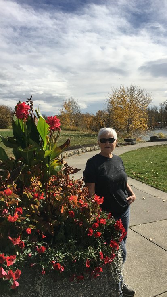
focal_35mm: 33
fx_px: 260
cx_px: 91
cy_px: 149
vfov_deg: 59.5
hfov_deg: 35.6
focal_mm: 4.15
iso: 25
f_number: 2.2
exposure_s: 1/2564
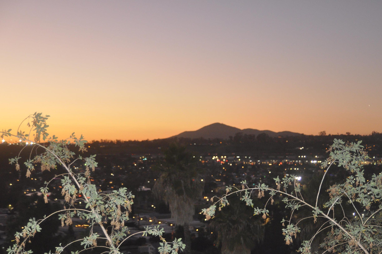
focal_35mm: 64
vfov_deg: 21.1
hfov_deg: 31.4
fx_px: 678
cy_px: 157
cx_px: 210
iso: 800
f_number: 2.8
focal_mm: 34
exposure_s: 1/60
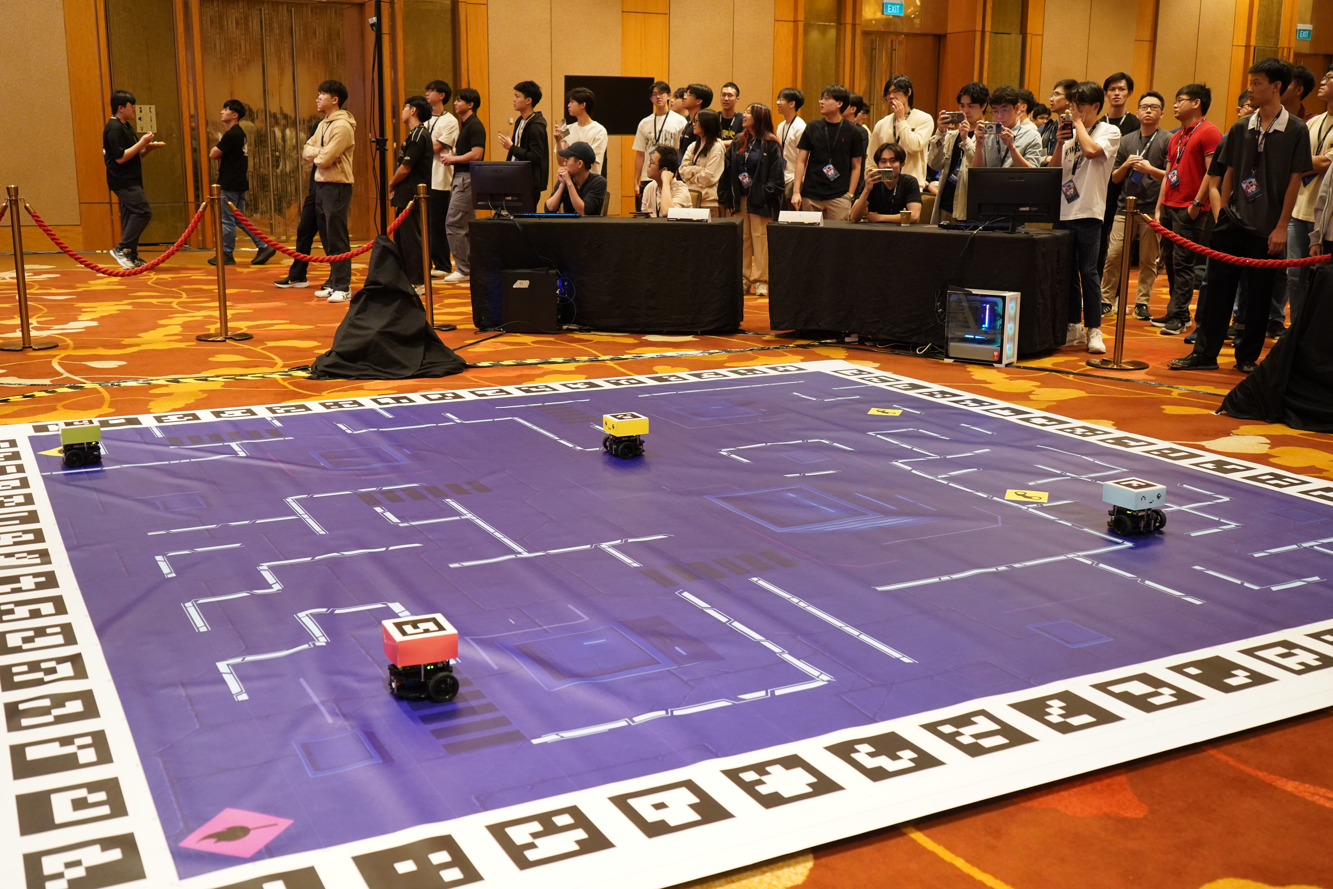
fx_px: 1333
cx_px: 666
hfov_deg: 53.1
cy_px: 444
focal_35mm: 36
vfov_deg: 36.9
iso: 5000
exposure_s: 1/160
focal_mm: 36
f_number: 4
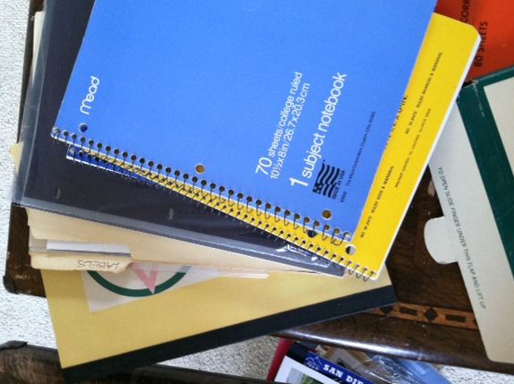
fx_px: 578
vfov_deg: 36.7
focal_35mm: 39
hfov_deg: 47.8
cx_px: 228
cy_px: 172
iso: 160
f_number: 2.8
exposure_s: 1/17
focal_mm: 3.85
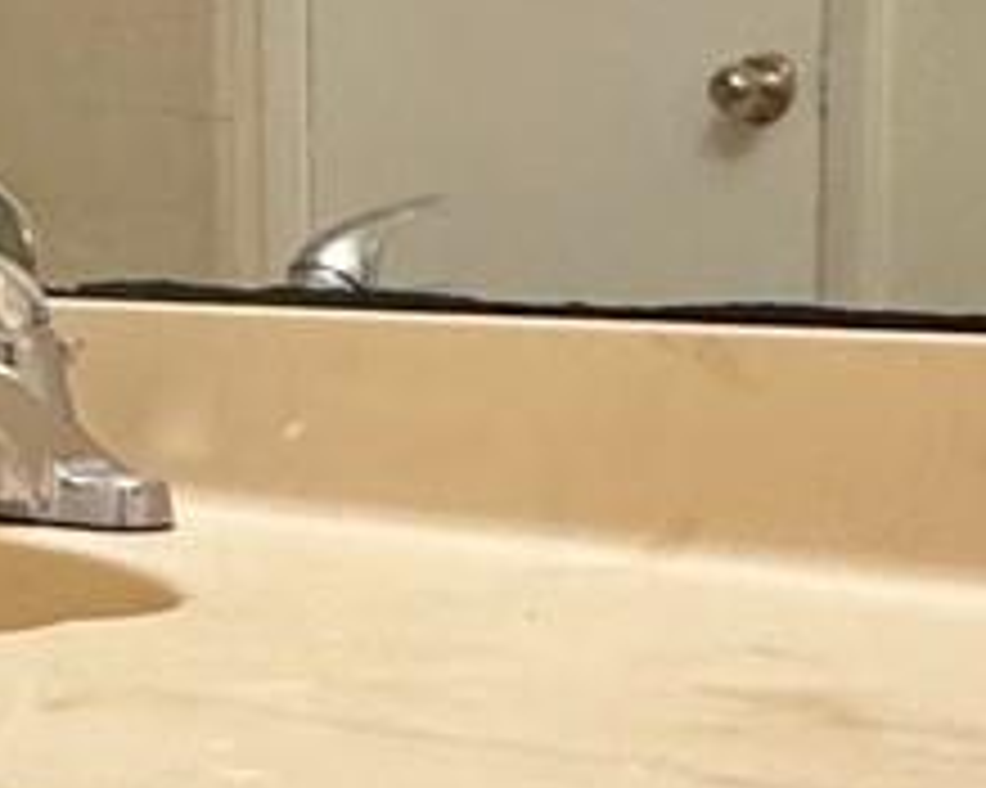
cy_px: 518
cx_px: -738
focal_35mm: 100
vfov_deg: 15.4
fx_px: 2917
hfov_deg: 16.4
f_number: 2.2
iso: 250
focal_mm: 2.22
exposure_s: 1/120
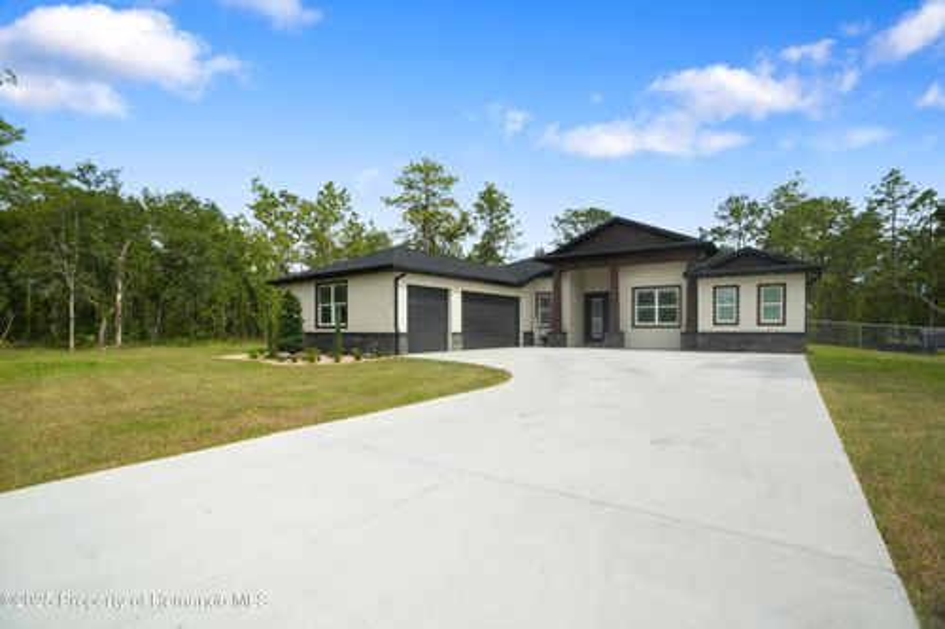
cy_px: 314
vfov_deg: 73.7
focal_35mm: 16
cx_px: 472
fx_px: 420
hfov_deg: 96.8
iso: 1000
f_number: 9
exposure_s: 1/320
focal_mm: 16
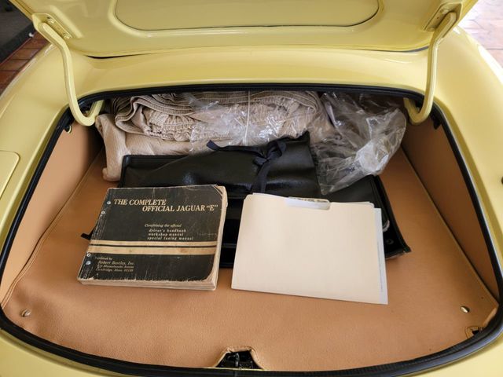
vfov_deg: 56.8
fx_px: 349
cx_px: 252
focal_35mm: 24
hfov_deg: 71.6
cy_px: 188
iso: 40
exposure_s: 1/120
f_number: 1.8
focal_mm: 6.7
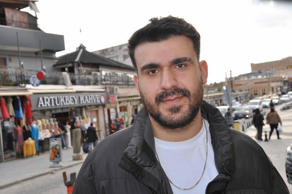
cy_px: 97
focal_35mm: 42
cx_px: 146
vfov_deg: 31.8
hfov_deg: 46.5
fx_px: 340
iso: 200
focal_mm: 28
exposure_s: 1/200
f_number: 8
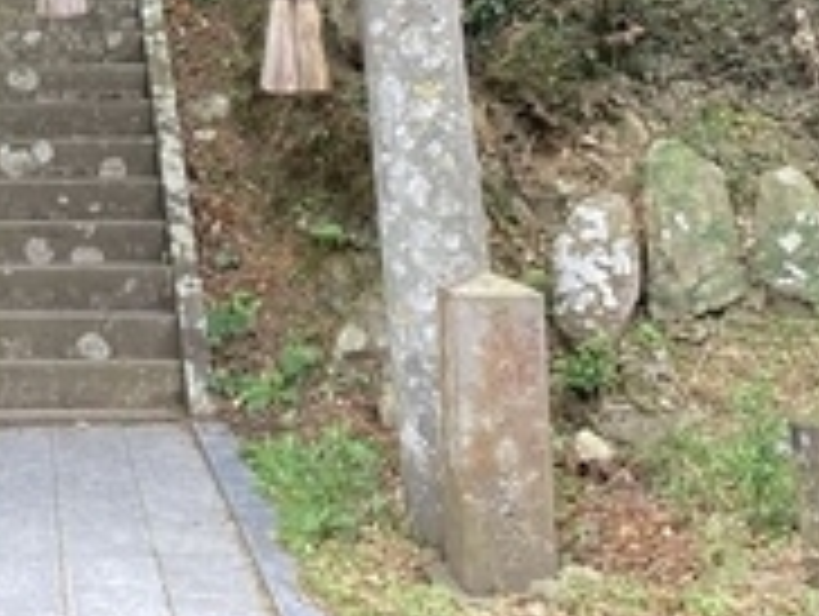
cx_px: -58
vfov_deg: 17.4
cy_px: -184
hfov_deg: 23.1
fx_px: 1895
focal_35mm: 80
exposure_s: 1/121
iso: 40
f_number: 1.8
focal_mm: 3.99
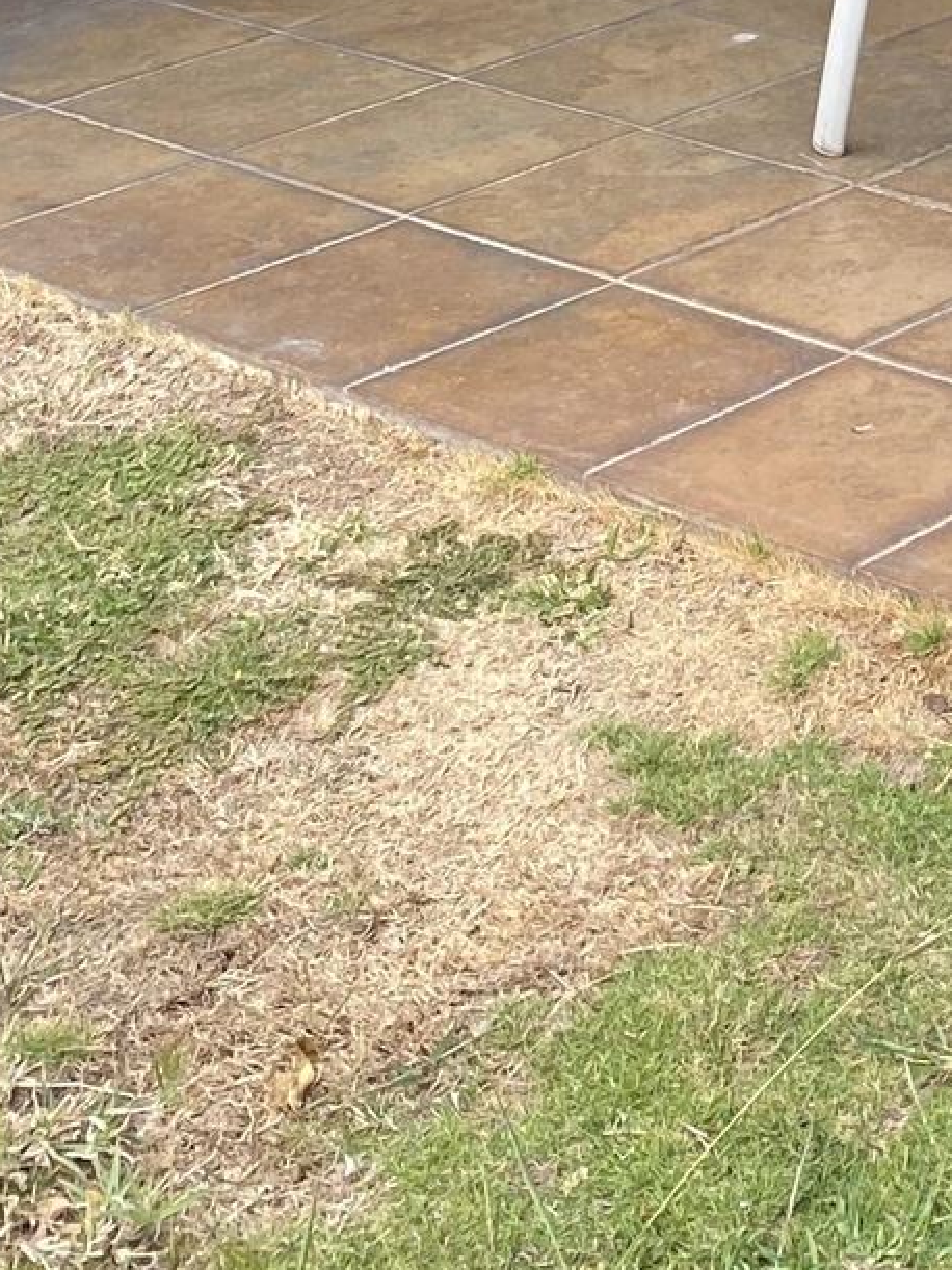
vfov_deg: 17.6
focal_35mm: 98
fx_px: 3595
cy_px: -742
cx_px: 1307
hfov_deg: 14.3
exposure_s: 1/190
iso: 32
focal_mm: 4.25
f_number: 1.8
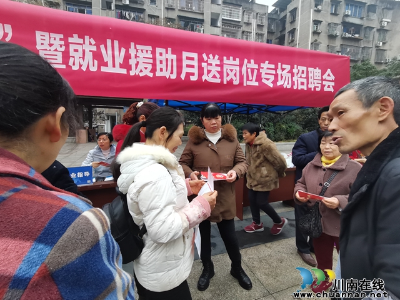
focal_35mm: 17
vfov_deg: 74.7
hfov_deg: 91.0
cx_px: 200
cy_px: 150
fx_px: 196
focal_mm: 1.78
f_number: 2.4
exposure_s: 1/50
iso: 160
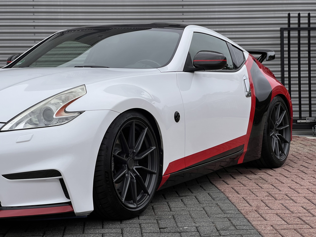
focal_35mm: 77
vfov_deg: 19.1
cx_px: 158
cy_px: 118
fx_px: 703
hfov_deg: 25.3
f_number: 2.8
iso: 32
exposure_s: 1/263
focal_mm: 9
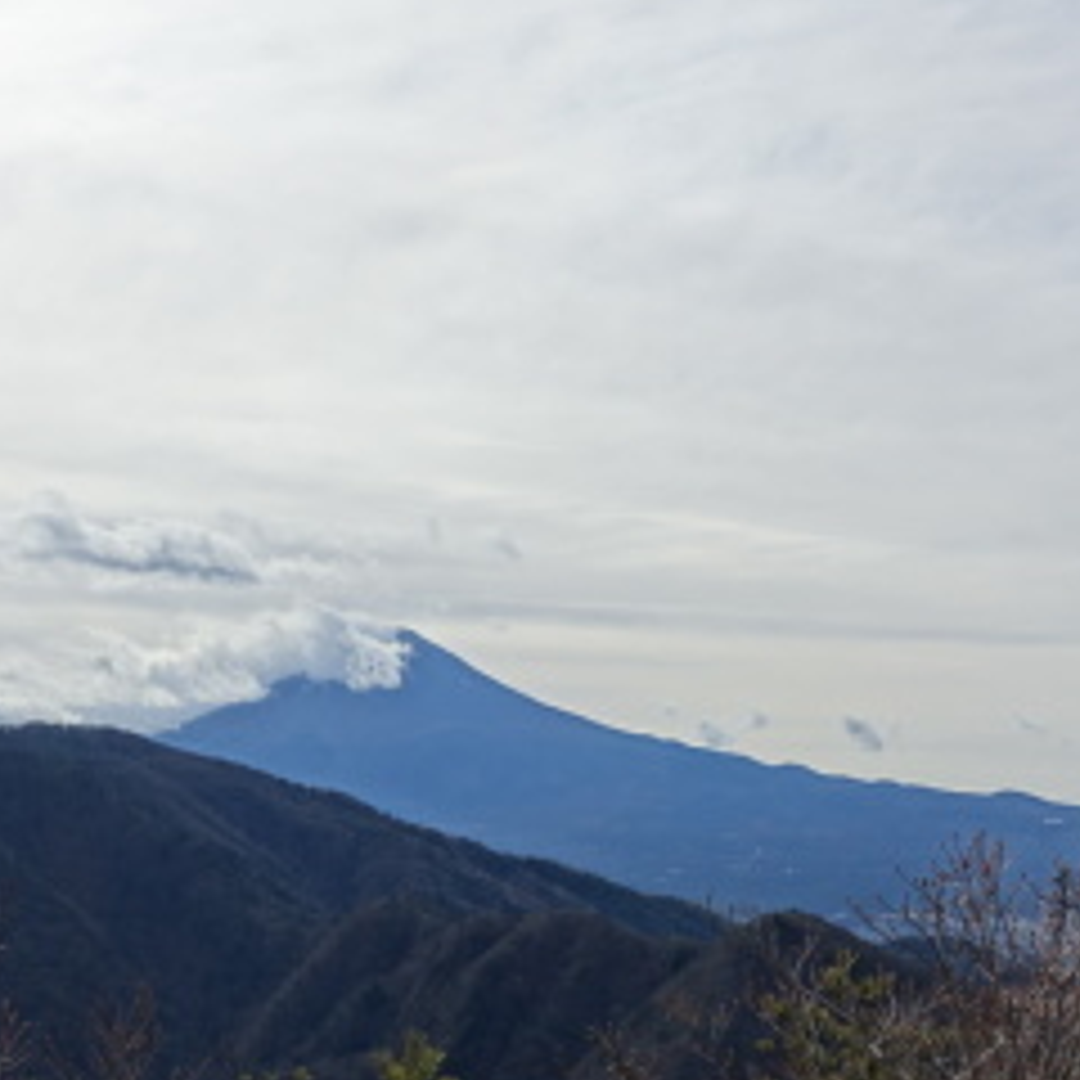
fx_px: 1800
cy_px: 806
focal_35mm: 51
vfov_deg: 32.8
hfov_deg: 33.0
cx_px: 324
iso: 125
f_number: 4
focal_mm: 8.8
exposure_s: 1/200
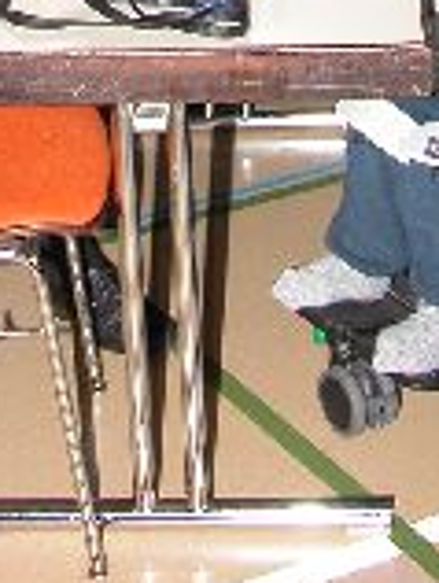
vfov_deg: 14.2
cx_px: 162
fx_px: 2091
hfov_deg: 12.0
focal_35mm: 124
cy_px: -432
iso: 200
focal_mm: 8.9
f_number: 2.8
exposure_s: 1/60
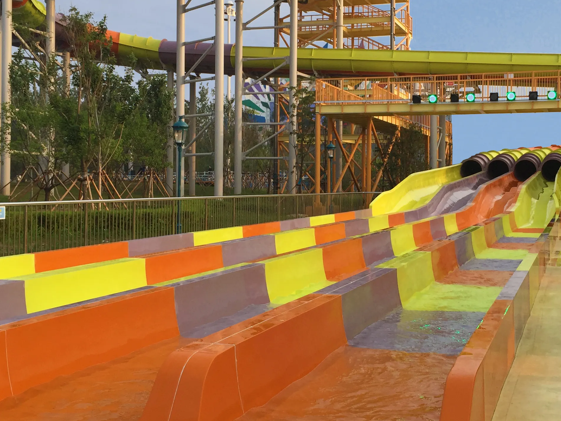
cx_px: 317
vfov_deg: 29.1
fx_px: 810
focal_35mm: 50
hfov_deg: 38.1
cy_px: 182
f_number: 2.2
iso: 32
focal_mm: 4.15
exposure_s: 1/824
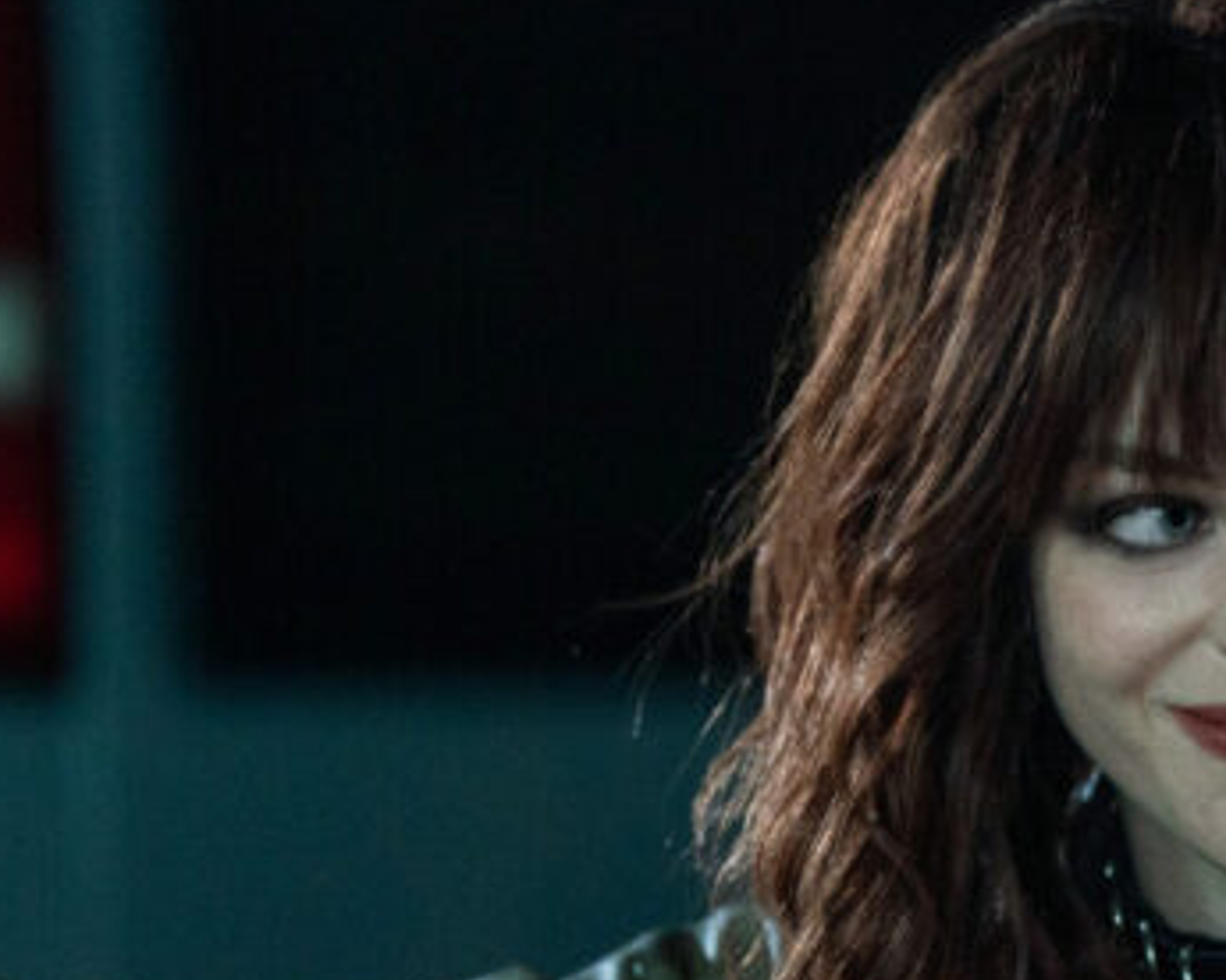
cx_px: 867
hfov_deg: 4.0
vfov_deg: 3.2
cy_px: 845
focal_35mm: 489
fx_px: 17743
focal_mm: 200
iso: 3200
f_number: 2.8
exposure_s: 1/200
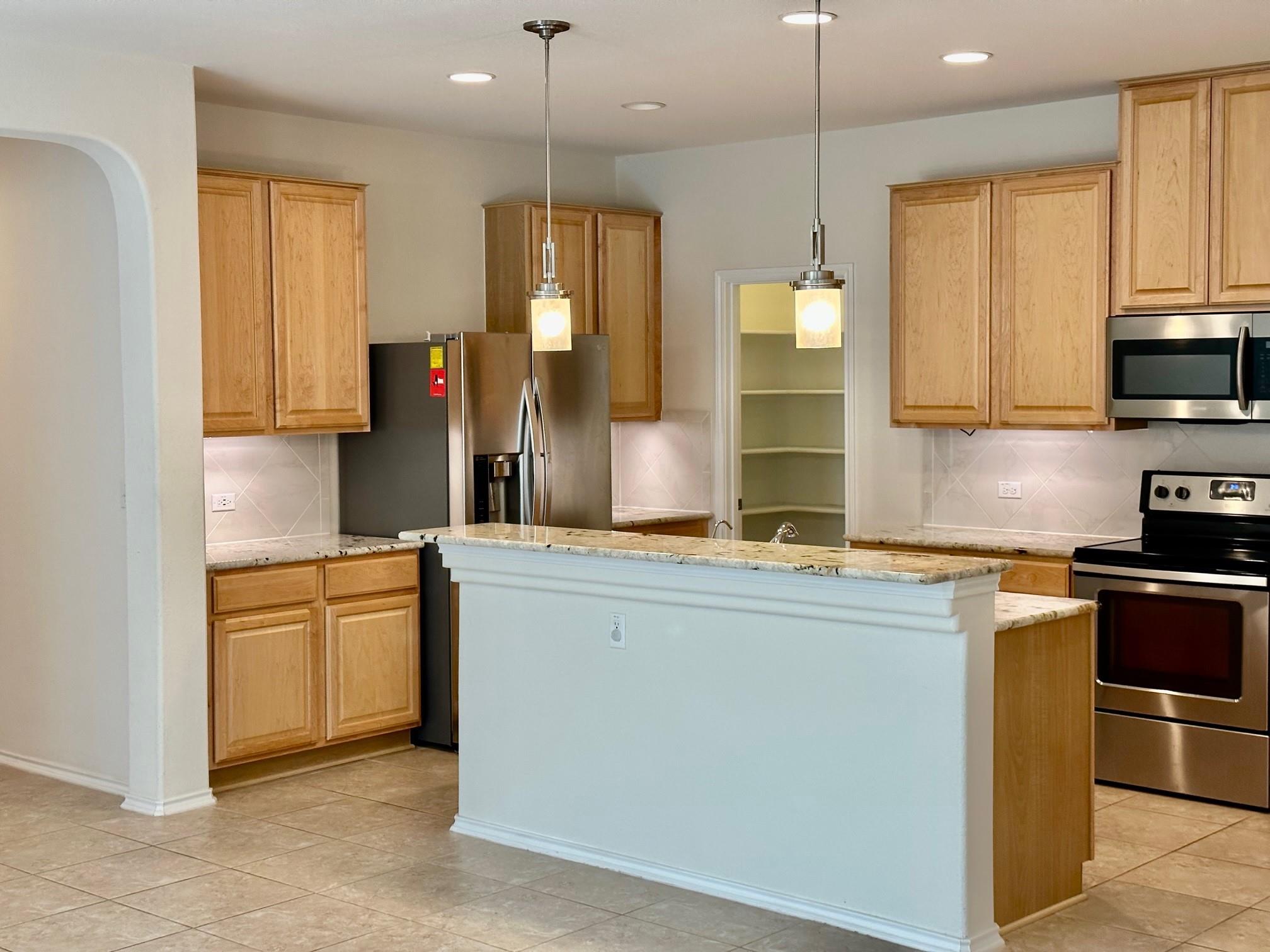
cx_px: 635
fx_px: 1761
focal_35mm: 48
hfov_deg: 39.7
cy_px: 476
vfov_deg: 30.3
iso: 160
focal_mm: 6.86
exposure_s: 1/120
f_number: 1.78
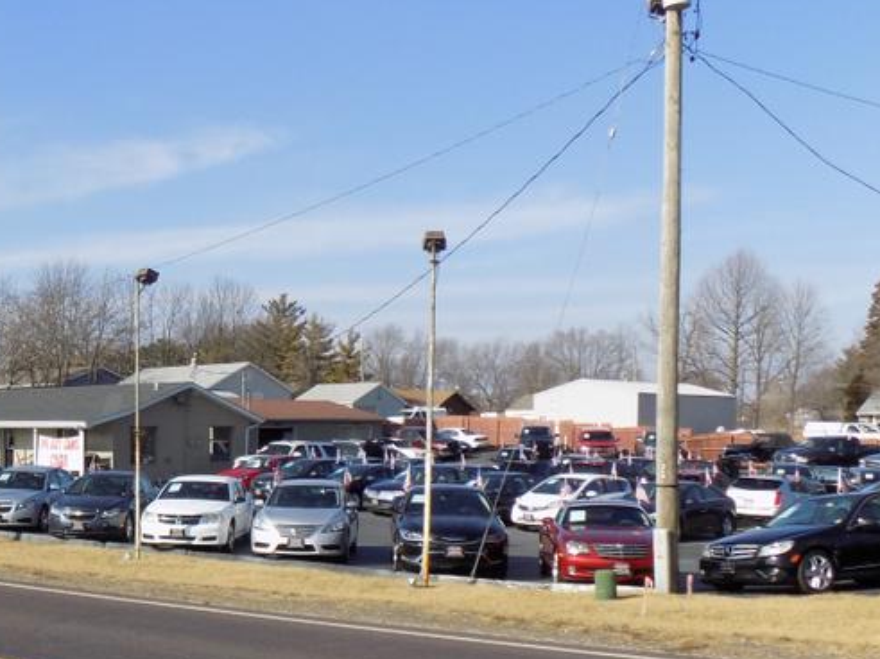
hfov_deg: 37.9
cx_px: 149
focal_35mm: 48
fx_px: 1220
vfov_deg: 29.7
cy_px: 498
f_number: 3.1
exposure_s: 1/1000
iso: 80
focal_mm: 4
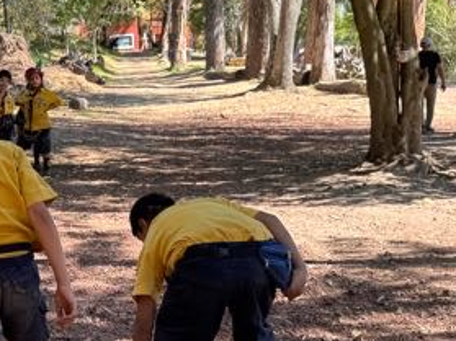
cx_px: -36
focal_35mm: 72
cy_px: 205
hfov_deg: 25.3
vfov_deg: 20.4
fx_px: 948
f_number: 1.78
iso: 80
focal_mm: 6.76
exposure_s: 1/301
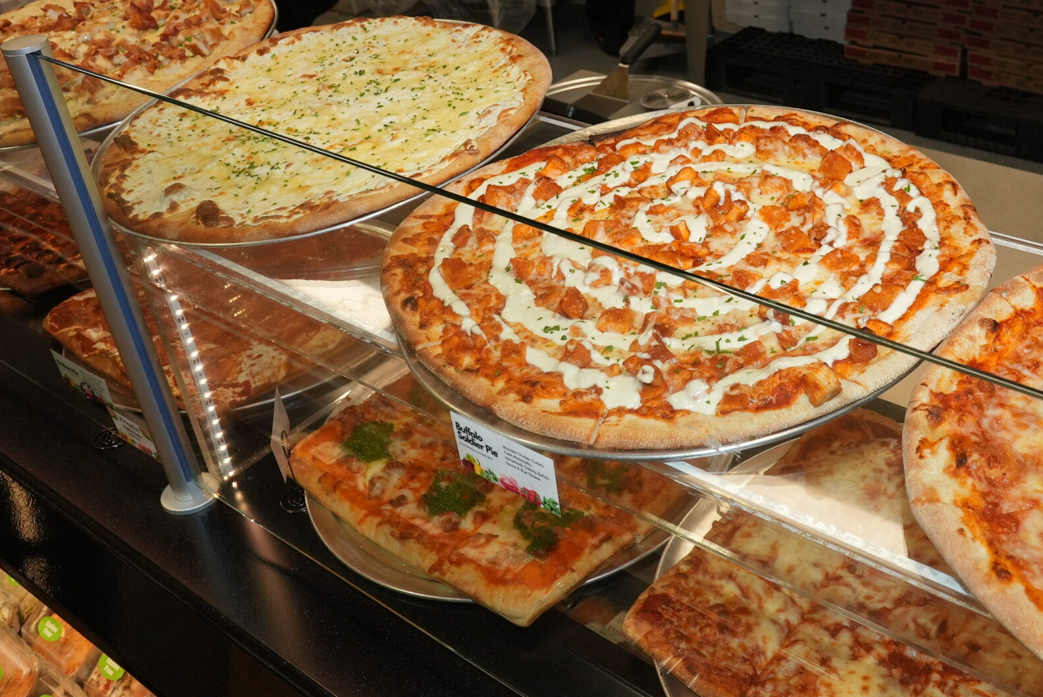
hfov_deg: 48.6
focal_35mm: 39
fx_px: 1130
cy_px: 217
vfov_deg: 33.9
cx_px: 709
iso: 1000
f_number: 9
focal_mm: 24
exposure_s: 1/160
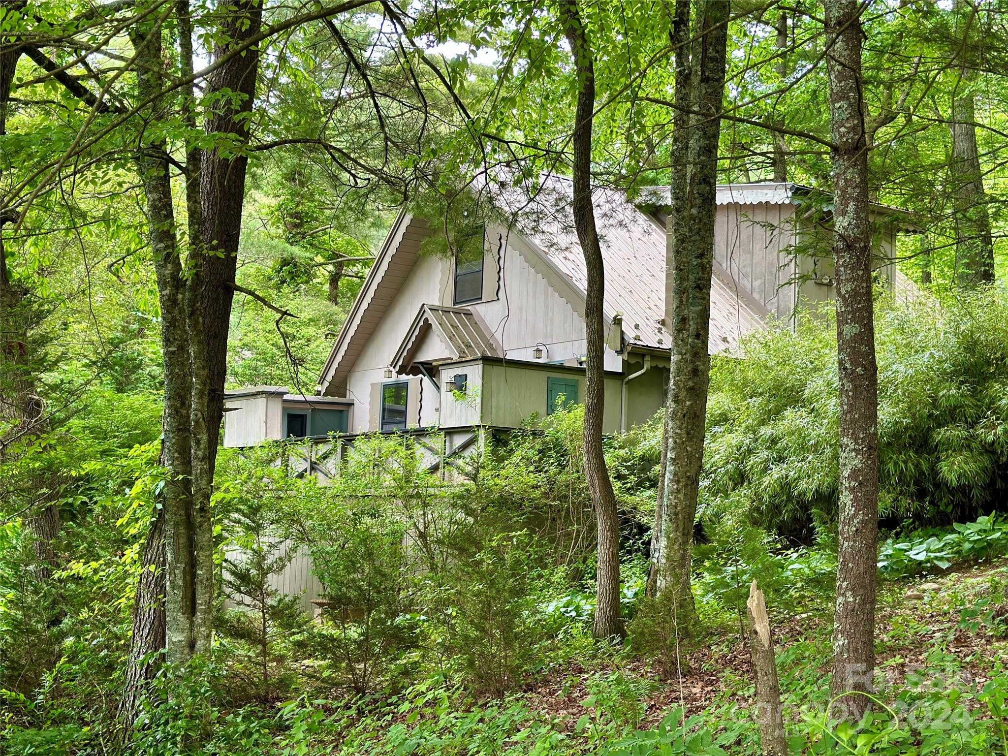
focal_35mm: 48
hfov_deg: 39.7
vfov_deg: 30.3
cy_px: 378
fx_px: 1398
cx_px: 504
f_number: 1.78
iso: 100
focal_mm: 6.86
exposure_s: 1/121
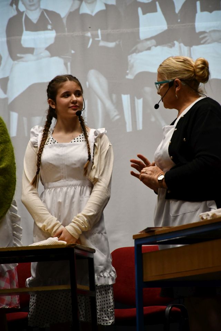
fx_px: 1934
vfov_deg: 9.8
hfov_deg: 6.5
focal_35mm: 210
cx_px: 110
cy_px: 166
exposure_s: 1/250
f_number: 5.6
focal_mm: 140
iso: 3200
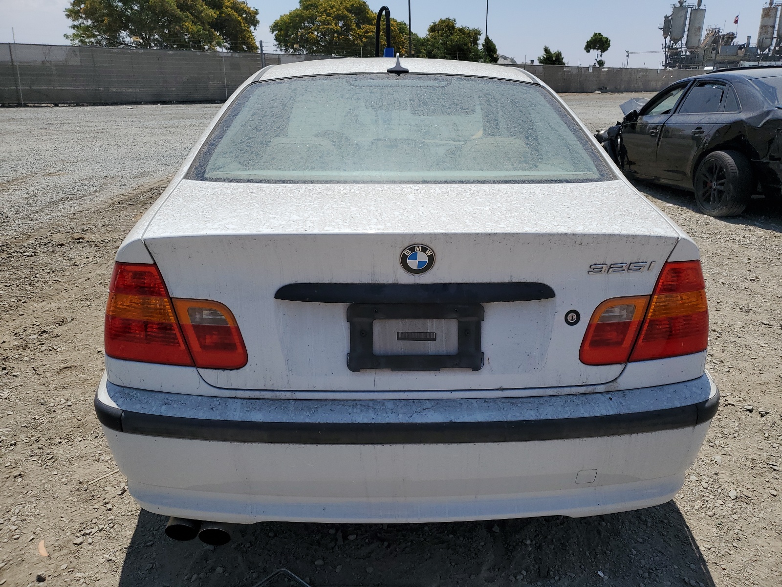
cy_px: 294
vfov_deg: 53.1
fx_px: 587
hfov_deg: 67.3
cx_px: 391
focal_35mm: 26
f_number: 1.5
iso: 50
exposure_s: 1/5000
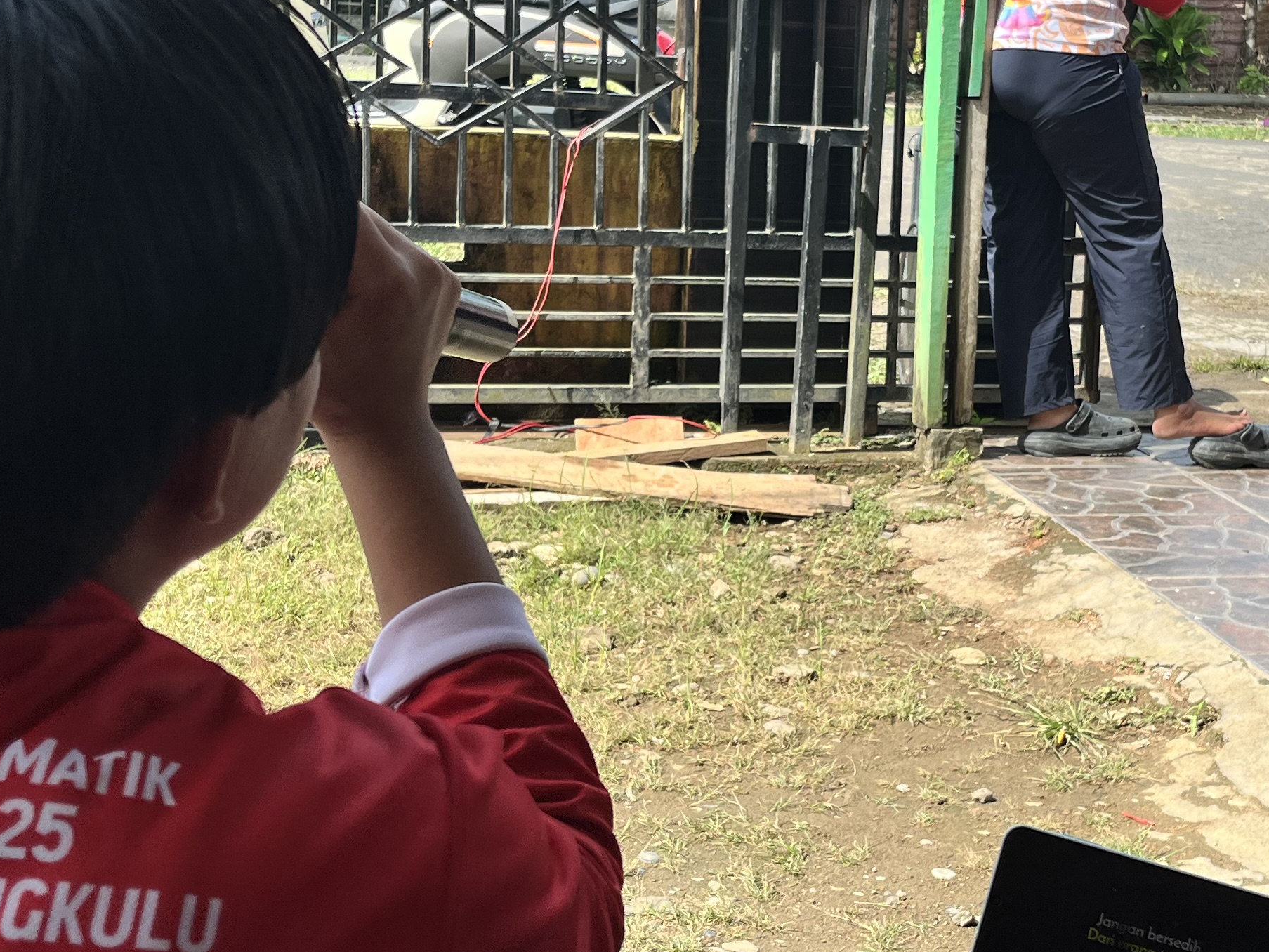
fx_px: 2127
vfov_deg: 25.2
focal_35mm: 58
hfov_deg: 32.7
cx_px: 922
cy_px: 383
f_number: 1.6
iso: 50
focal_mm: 5.1
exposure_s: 1/1721
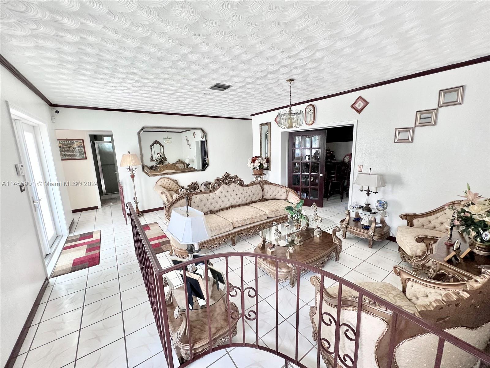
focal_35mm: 13
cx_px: 245
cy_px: 184
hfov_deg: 106.2
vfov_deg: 89.9
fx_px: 184
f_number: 1.8
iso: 125
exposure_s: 1/120
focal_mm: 1.57
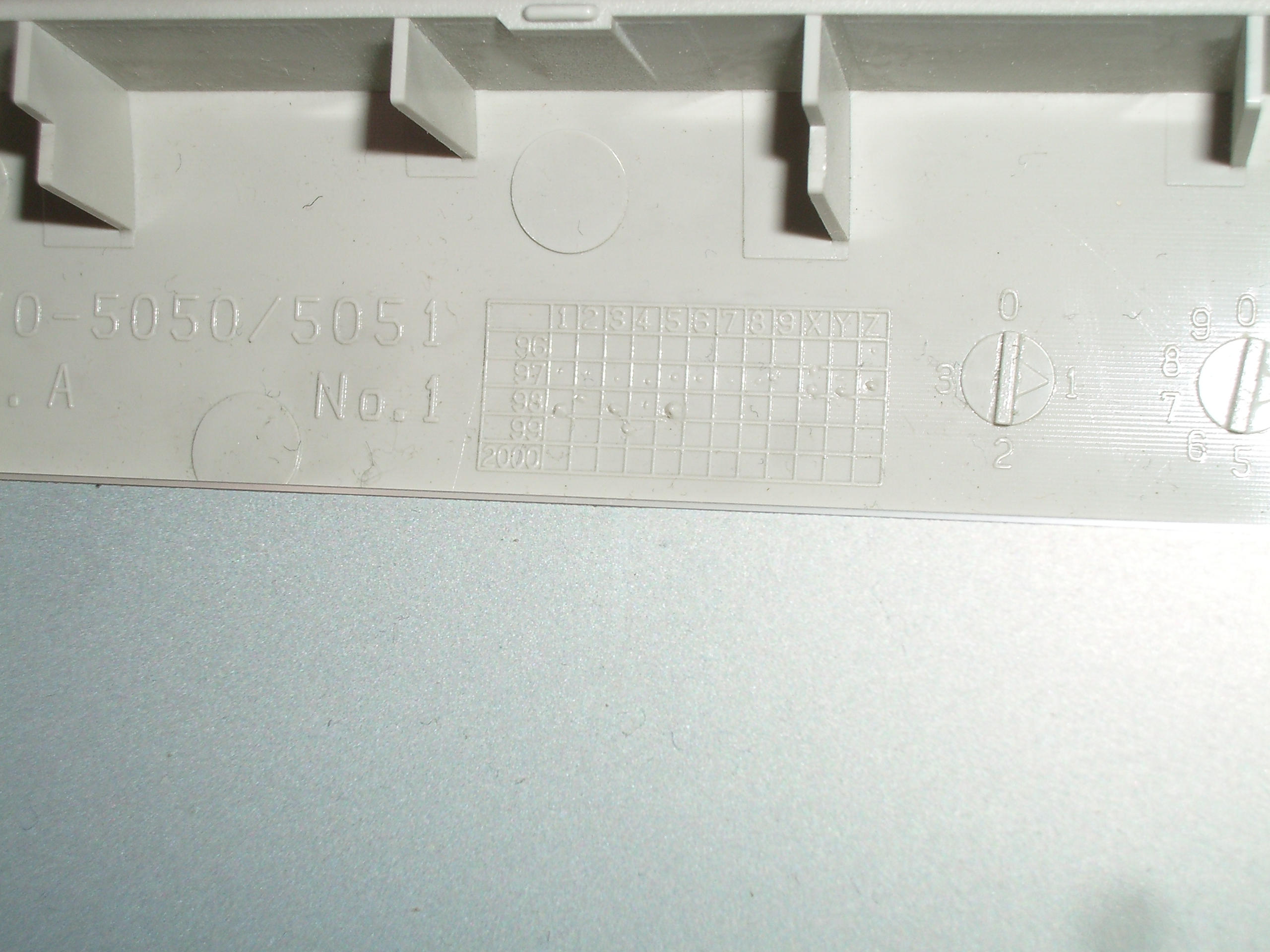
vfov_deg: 23.7
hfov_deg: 31.2
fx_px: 2275
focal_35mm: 62
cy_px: 476
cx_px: 635
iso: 80
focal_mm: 10.2
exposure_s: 1/60
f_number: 5.6
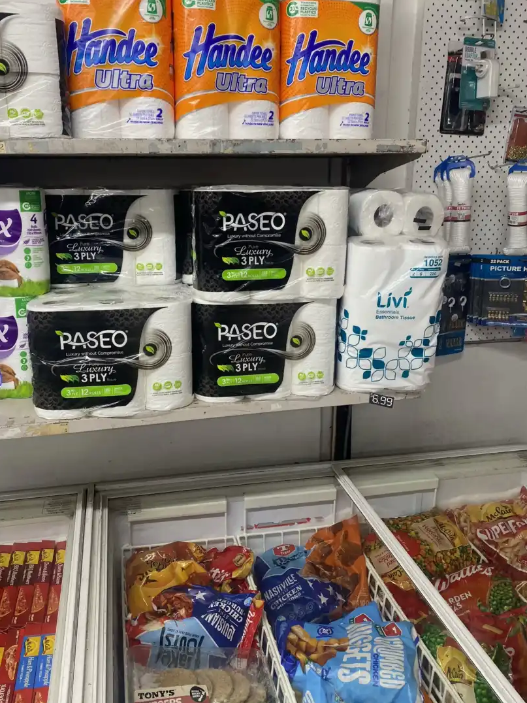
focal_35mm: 29
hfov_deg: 48.2
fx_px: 589
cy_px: 323
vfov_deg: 61.6
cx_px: 244
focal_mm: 4.25
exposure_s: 1/100
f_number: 1.8
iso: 80
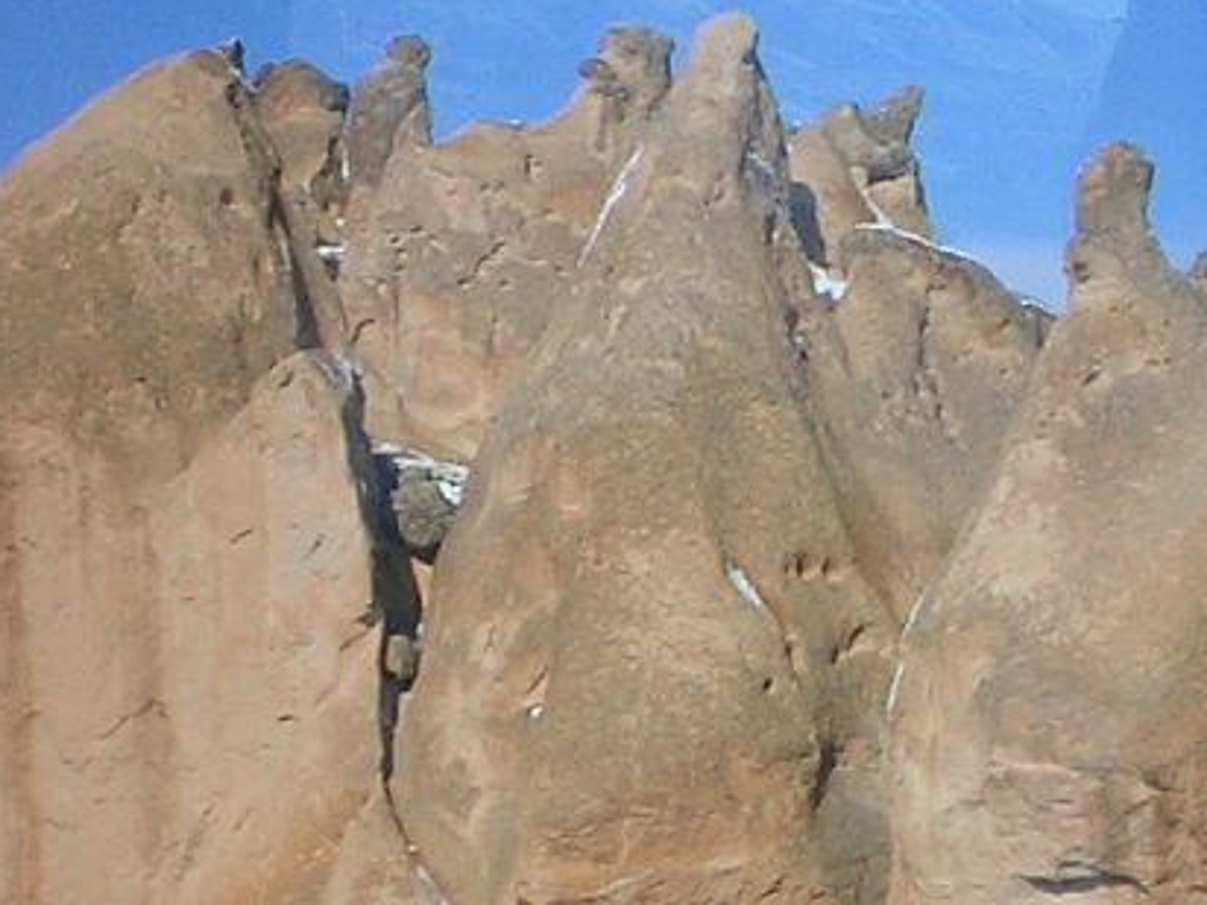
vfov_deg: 12.6
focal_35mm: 115
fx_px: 4010
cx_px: 855
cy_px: 1022
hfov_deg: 17.1
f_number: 3.5
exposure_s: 1/1600
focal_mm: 5.6
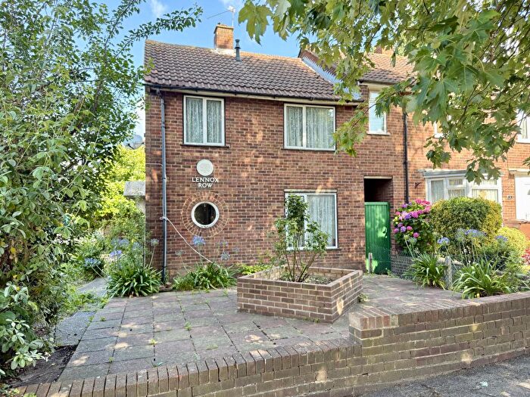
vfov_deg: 56.8
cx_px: 265
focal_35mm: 24
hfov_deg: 71.6
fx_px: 367
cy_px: 198
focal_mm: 6.76
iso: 100
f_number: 1.78
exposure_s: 1/211
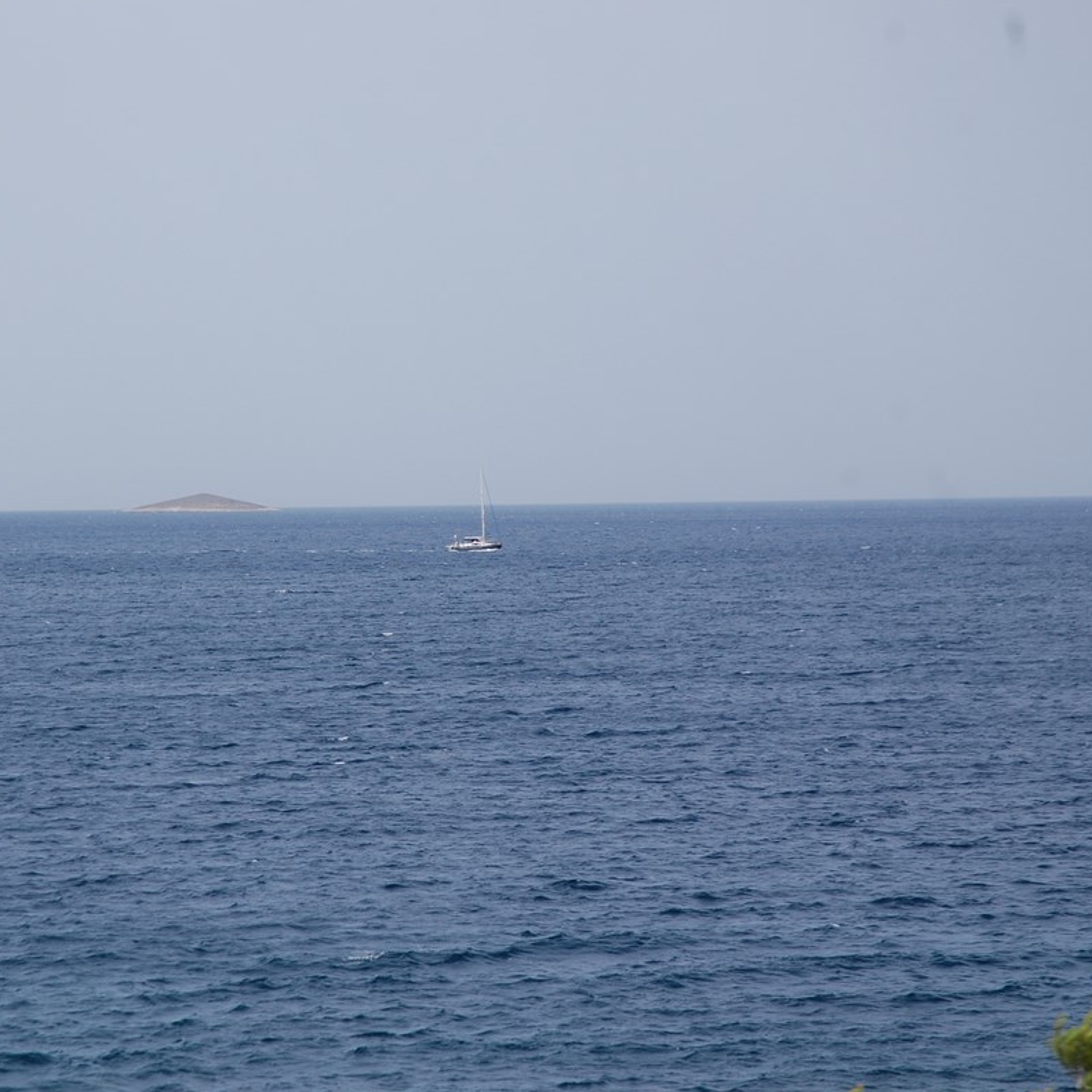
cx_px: 352
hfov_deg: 14.5
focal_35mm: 120
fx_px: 4283
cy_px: 545
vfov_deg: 14.5
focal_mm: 62
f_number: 6.3
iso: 200
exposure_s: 1/640
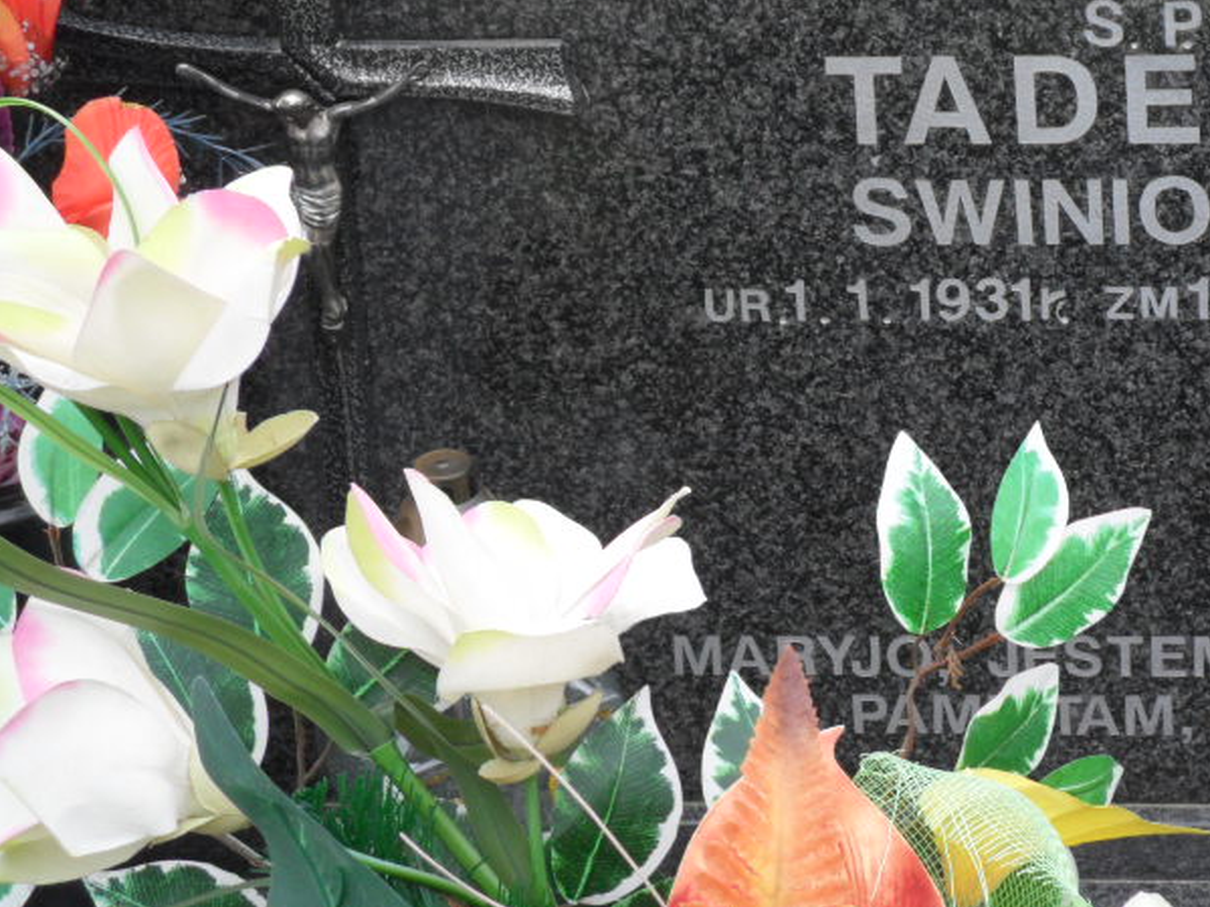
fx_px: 5137
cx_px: 1030
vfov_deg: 10.1
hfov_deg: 13.3
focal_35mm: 147
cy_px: 226
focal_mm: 15.4
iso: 100
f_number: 4.3
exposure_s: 1/90
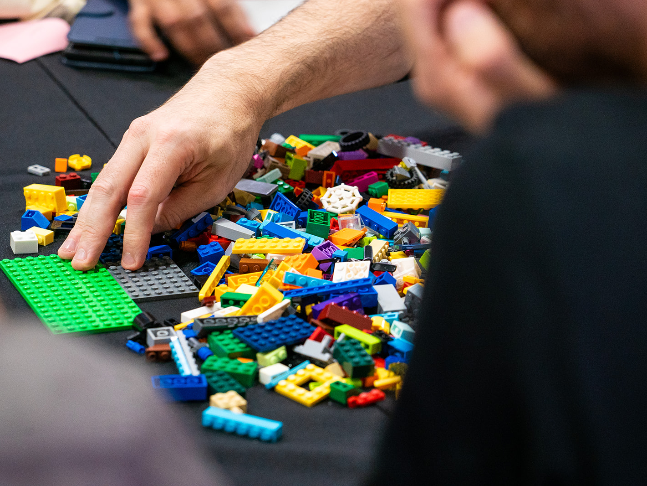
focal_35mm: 156
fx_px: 2916
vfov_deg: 9.5
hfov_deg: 12.7
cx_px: 317
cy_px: 243
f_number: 5.6
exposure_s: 1/50
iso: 3200
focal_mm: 144
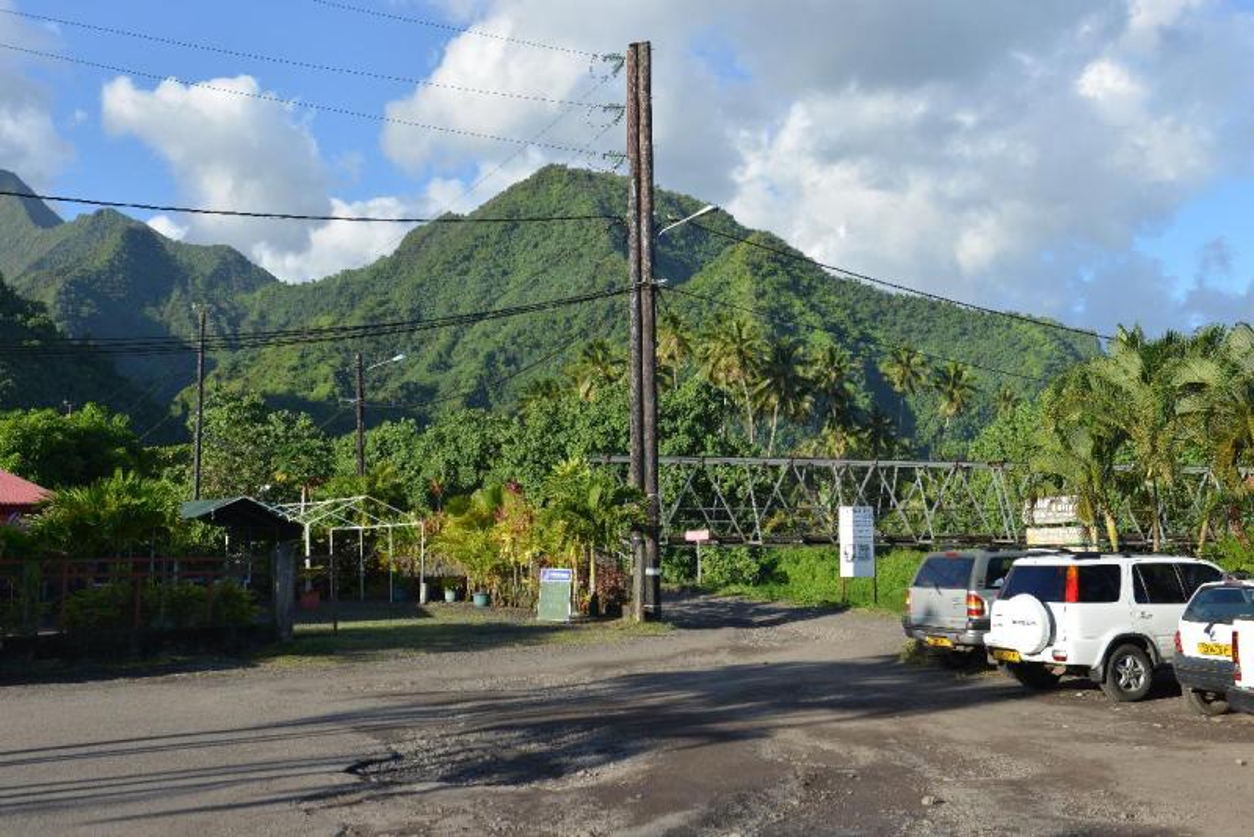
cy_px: 418
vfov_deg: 33.4
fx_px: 1394
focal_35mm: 40
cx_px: 627
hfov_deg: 48.4
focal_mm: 40
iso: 200
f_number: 8
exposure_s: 1/320
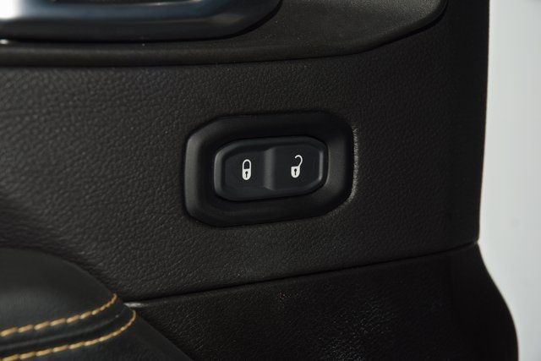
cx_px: 270
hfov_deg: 19.5
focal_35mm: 105
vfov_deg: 13.0
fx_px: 1578
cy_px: 180
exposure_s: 1/125
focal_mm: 70
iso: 100
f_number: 8
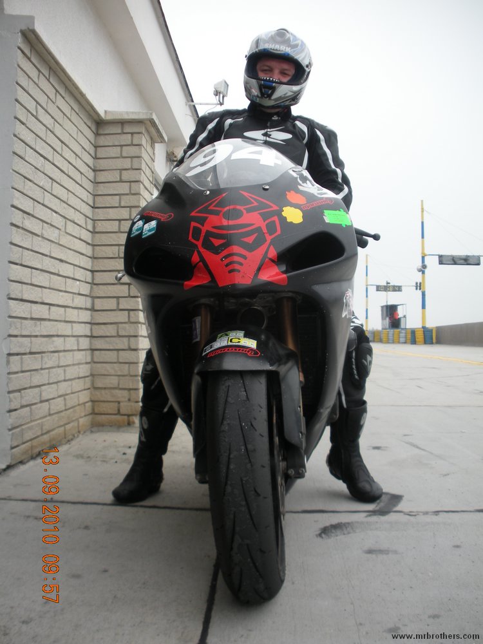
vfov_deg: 52.6
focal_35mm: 35
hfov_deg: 40.7
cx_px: 242
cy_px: 322
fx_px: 651
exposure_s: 1/200
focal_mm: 6.3
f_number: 3.5
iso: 64
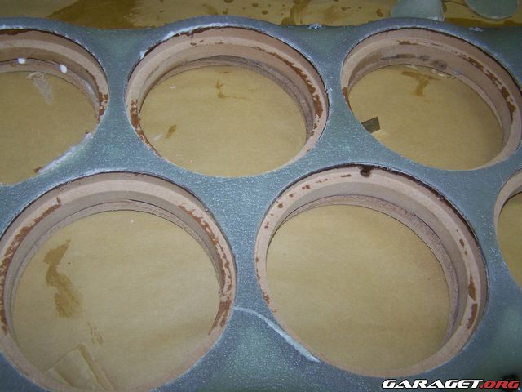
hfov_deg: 49.0
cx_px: 261
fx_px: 573
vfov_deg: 37.7
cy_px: 196
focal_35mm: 38
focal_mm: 6.3
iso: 80
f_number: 2.8
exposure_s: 1/60
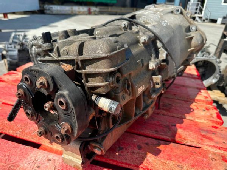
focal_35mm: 24
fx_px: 157
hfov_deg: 71.6
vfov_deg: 56.8
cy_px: 85
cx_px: 114
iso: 80
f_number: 1.78
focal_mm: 6.86
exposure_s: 1/2469
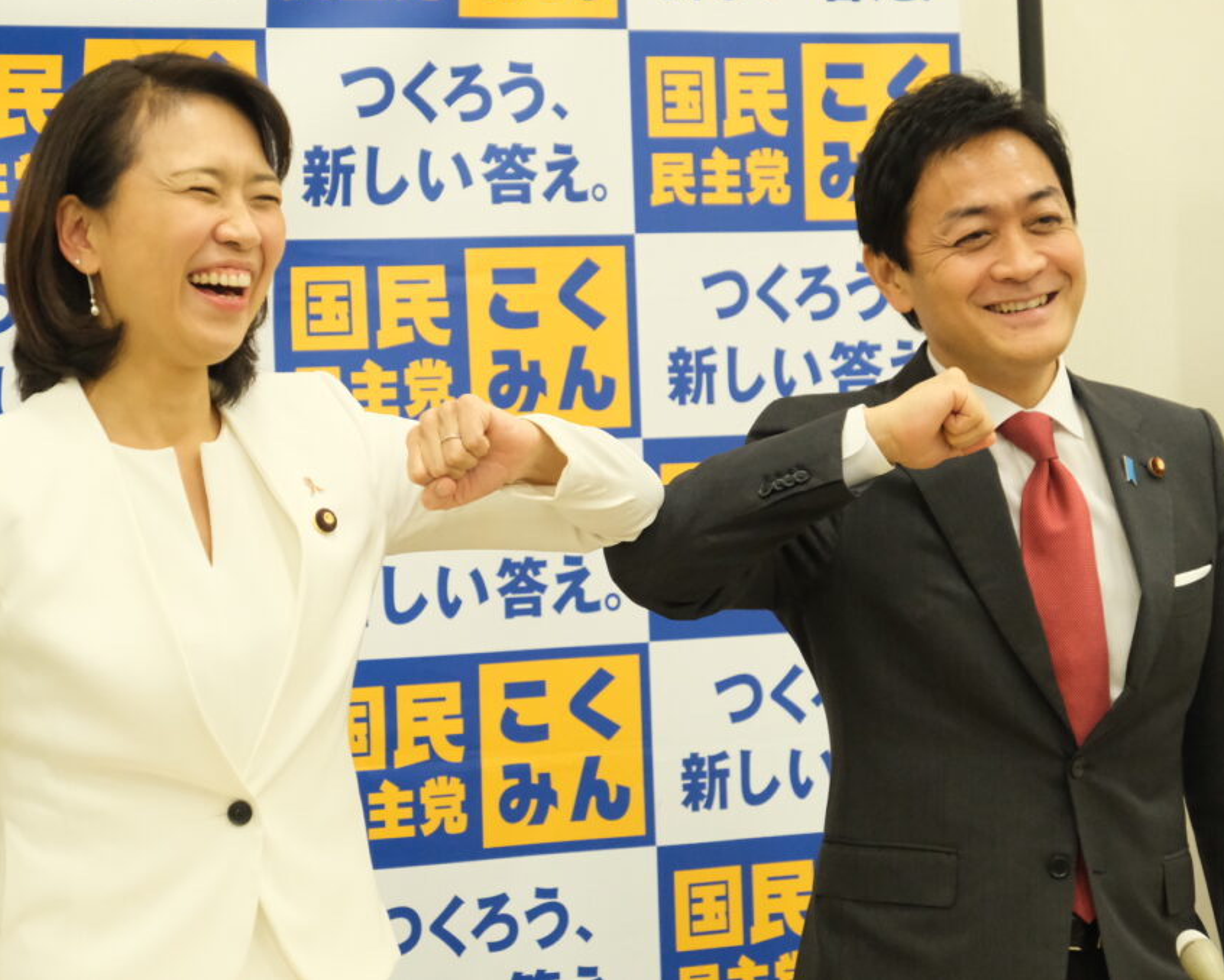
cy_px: 487
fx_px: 4855
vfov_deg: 11.5
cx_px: 551
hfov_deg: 14.4
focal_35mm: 134
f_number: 5.3
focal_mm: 78.7
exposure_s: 1/160
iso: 6400
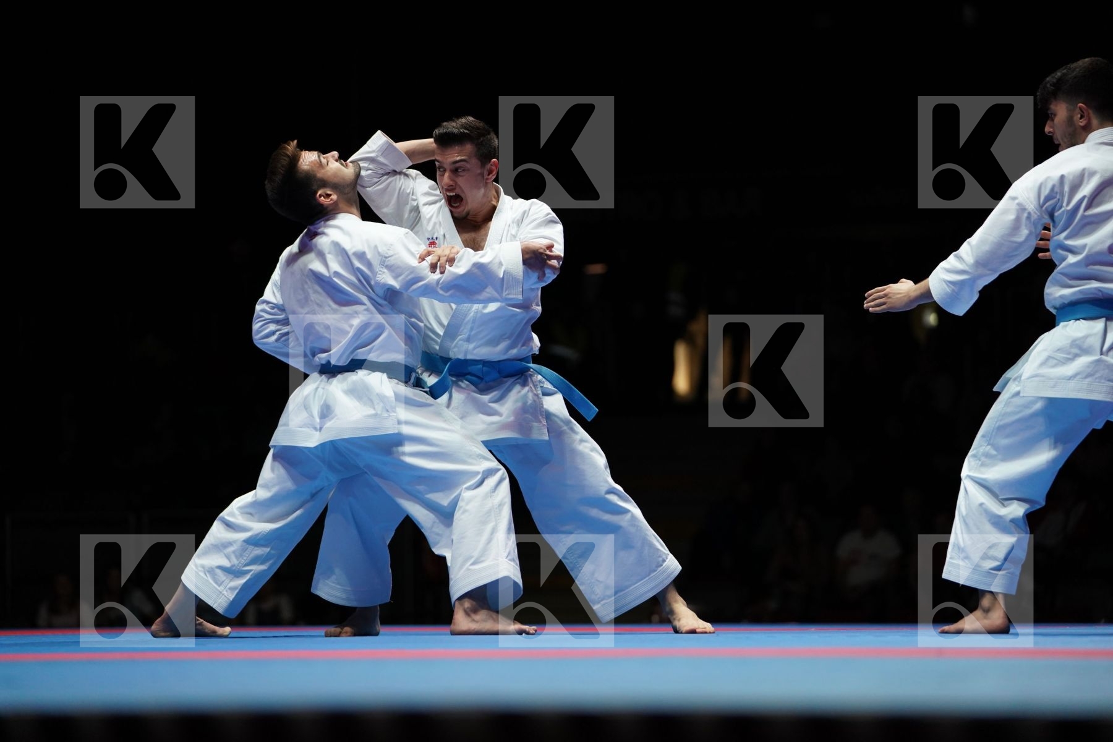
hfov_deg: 16.8
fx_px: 3772
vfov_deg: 11.2
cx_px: 556
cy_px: 371
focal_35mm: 122
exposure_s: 1/500
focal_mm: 122
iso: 1600
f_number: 2.8
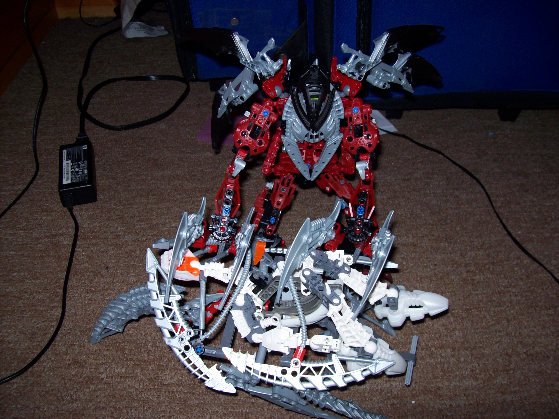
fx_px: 581
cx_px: 280
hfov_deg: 51.4
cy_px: 210
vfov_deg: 39.6
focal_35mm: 36
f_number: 2.7
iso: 80
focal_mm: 6
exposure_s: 1/64
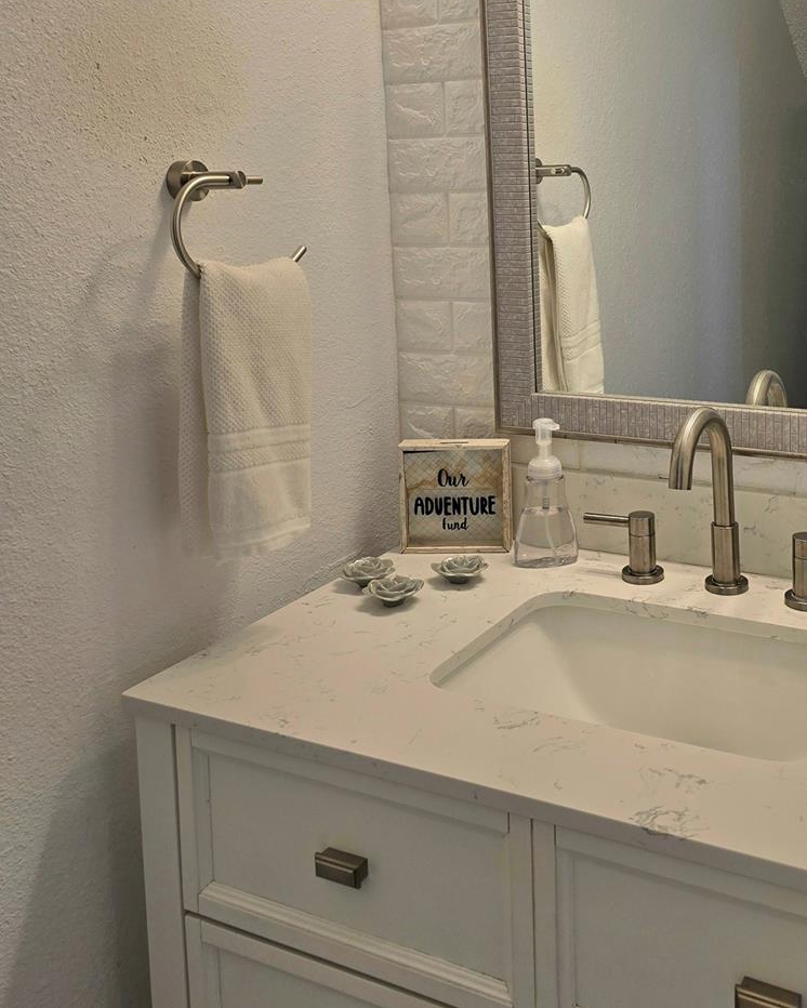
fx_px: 1104
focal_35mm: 37
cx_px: 588
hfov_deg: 39.2
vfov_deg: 47.4
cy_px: 262
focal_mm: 6.3
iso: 20
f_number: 1.7
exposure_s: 1/182
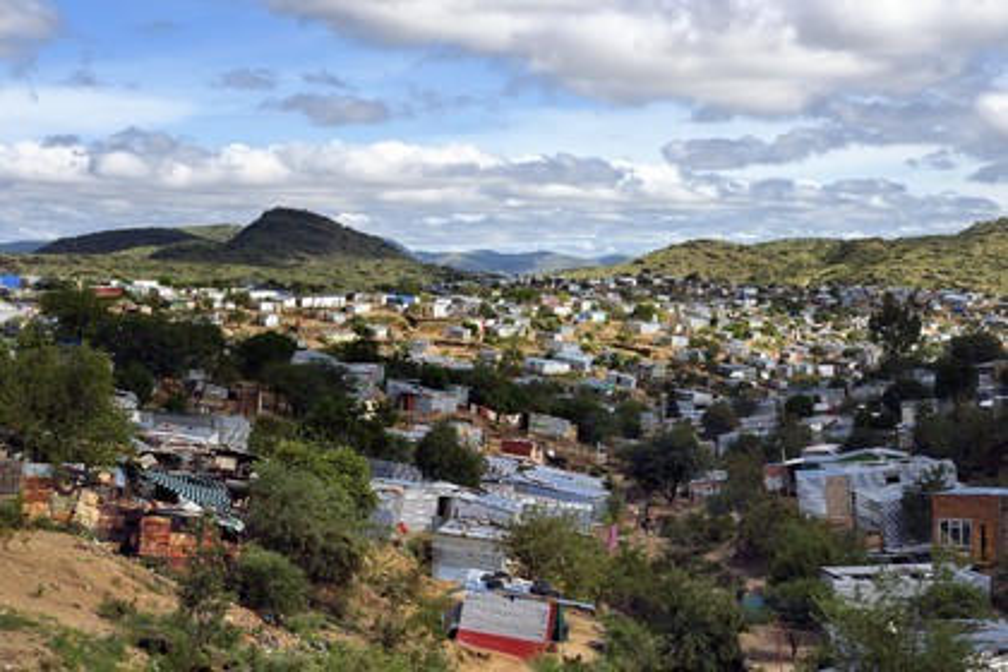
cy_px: 336
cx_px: 504
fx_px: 1960
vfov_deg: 19.5
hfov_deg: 28.8
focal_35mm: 70
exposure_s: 1/640
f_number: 11
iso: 400
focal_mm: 70
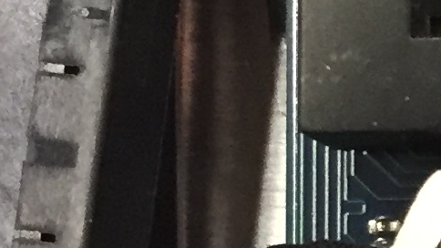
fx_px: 2490
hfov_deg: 9.0
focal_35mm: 213
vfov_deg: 5.7
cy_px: 78
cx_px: 1089
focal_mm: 4.15
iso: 320
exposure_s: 1/33
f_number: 2.2
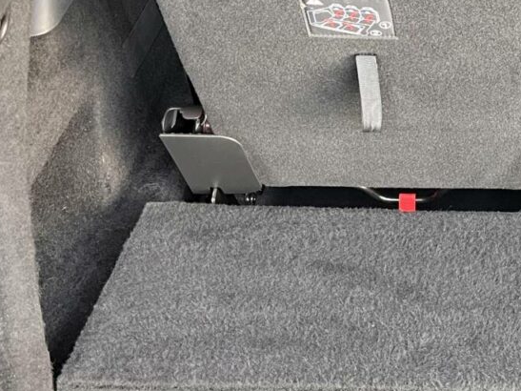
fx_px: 1098
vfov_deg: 19.6
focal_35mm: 73
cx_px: 587
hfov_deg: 24.7
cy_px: 7
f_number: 1.6
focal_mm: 5.1
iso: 250
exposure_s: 1/60
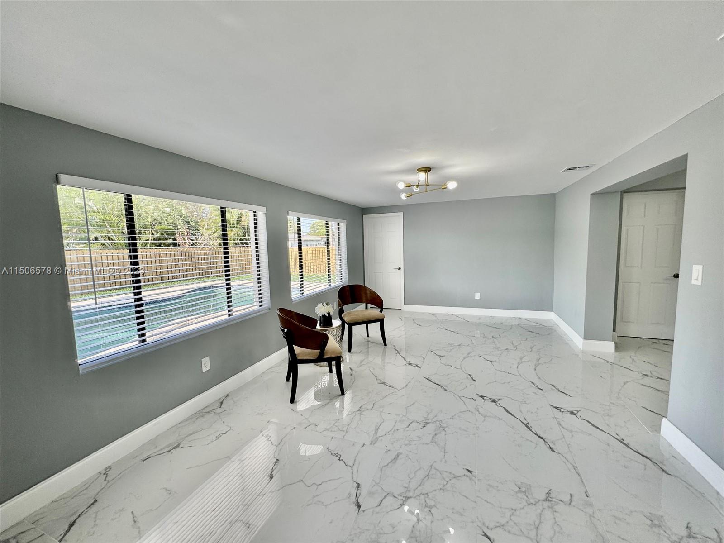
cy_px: 272
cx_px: 362
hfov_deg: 102.1
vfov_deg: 85.7
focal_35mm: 14
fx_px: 293
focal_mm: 2.22
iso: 40
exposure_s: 1/139
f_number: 2.2
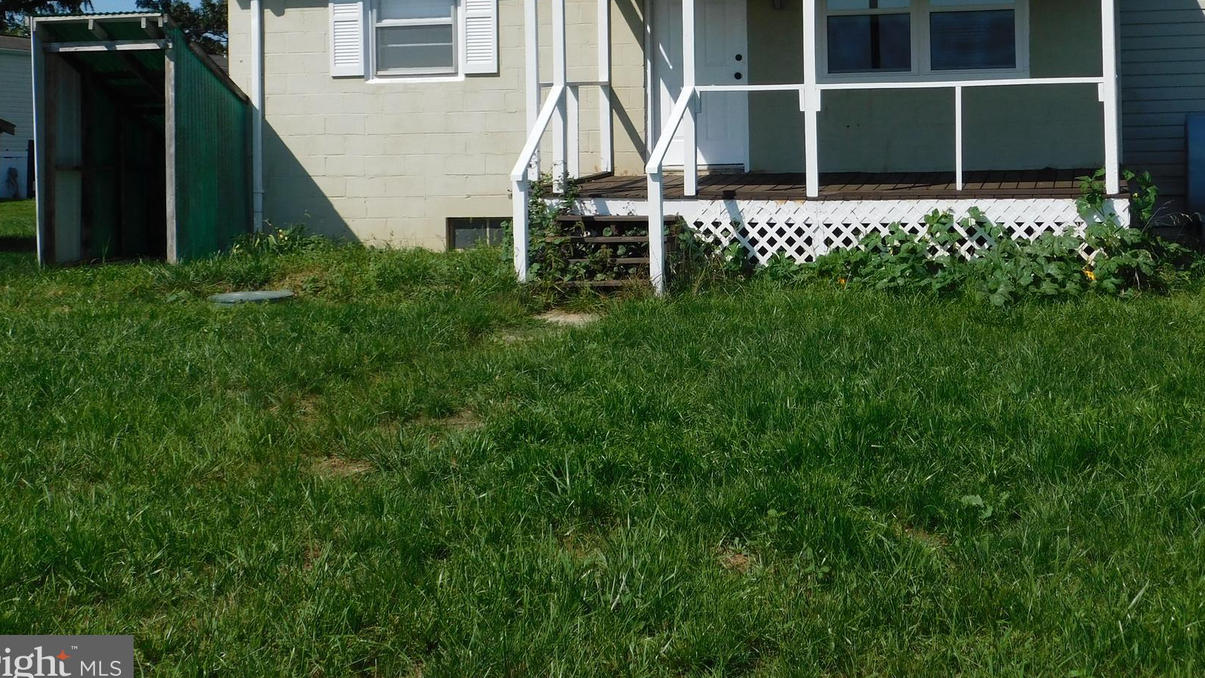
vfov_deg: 21.5
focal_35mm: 55
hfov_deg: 37.7
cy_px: 126
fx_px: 1757
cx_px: 708
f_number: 7.2
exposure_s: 1/500
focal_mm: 7.1
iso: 125
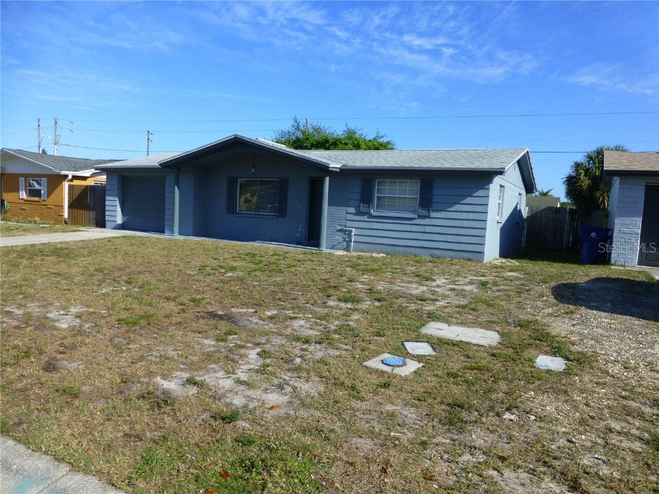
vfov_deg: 56.8
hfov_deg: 71.6
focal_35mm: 24
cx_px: 330
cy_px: 247
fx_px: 457
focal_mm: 4.3
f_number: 4
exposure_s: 1/640
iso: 100
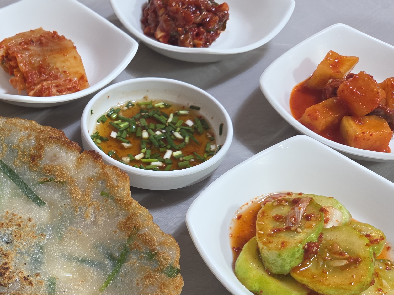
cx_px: 60
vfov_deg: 31.2
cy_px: 246
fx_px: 512
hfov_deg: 39.8
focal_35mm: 45
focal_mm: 5.4
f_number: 1.8
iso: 125
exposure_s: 1/60
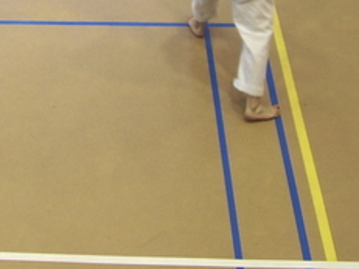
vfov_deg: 13.3
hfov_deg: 17.2
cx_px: -120
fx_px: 1109
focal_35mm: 107
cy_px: -82
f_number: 2.6
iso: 100
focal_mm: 5.8
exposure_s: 1/20
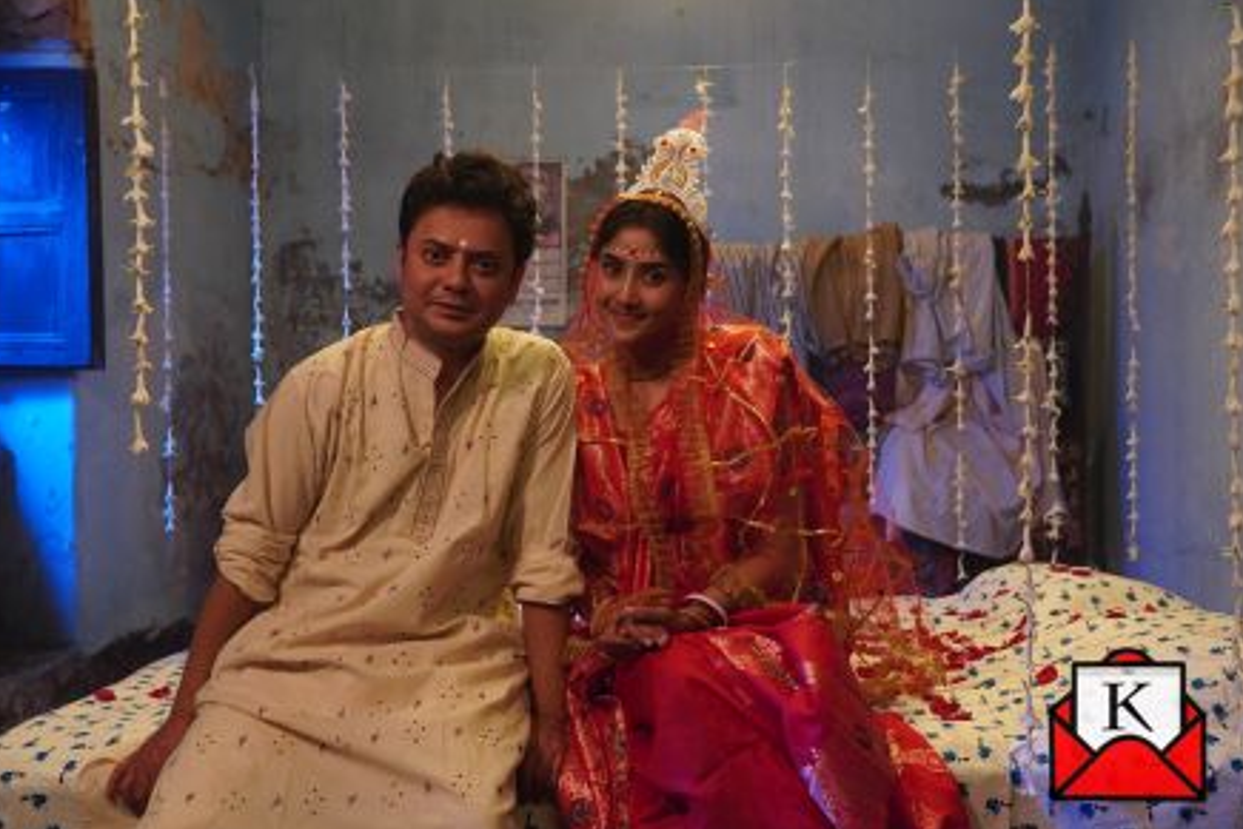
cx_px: 616
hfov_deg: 51.9
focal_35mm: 37
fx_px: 1278
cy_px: 420
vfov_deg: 36.0
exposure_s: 1/100
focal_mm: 24
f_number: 2.8
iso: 1600
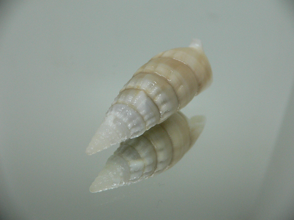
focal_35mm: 35
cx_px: 147
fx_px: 297
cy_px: 110
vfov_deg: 40.7
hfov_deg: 52.6
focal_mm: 4.6
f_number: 2.8
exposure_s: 1/60
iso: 200
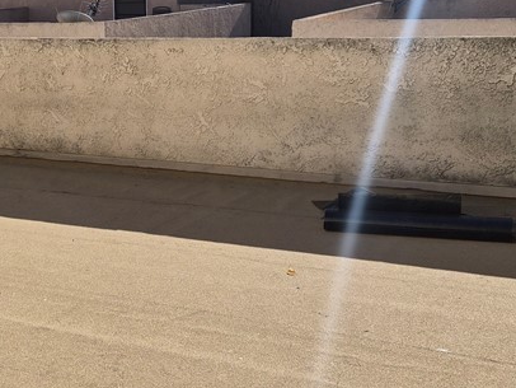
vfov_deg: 25.2
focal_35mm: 58
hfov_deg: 32.4
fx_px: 865
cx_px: 112
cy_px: 209
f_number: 1.8
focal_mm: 5.4
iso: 80
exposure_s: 1/7104
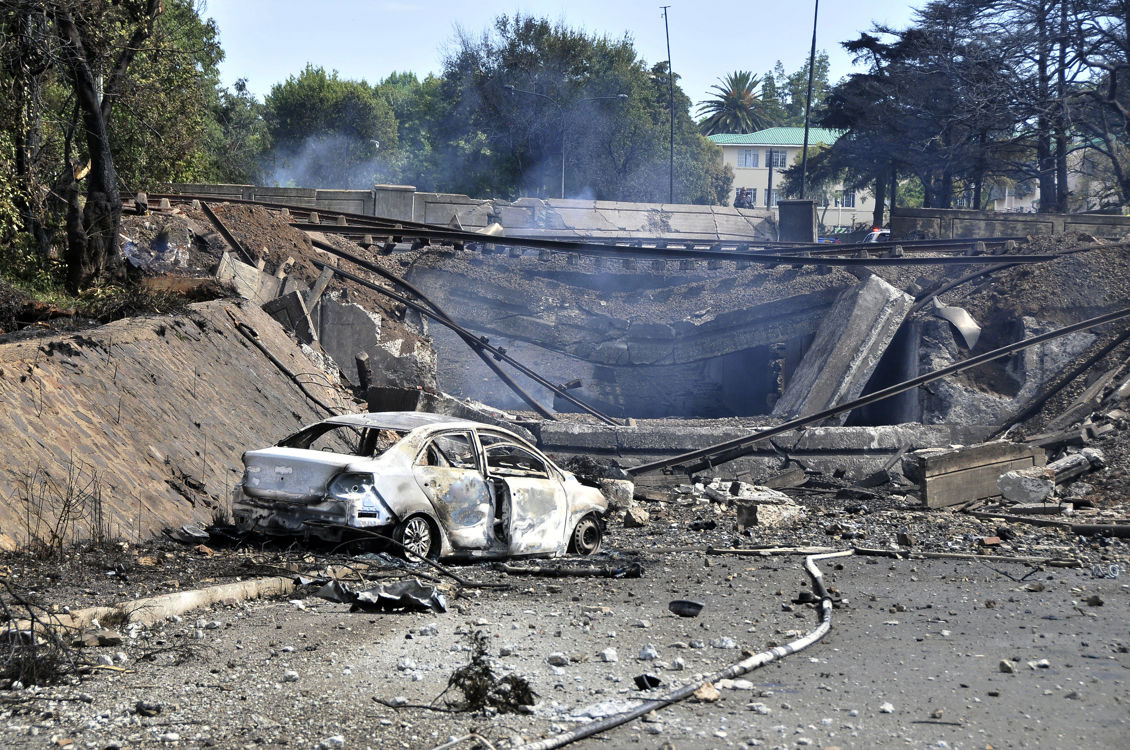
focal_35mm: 98
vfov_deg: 14.0
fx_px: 3057
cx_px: 565
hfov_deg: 20.9
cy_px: 375
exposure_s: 1/800
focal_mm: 65
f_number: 7.1
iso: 400
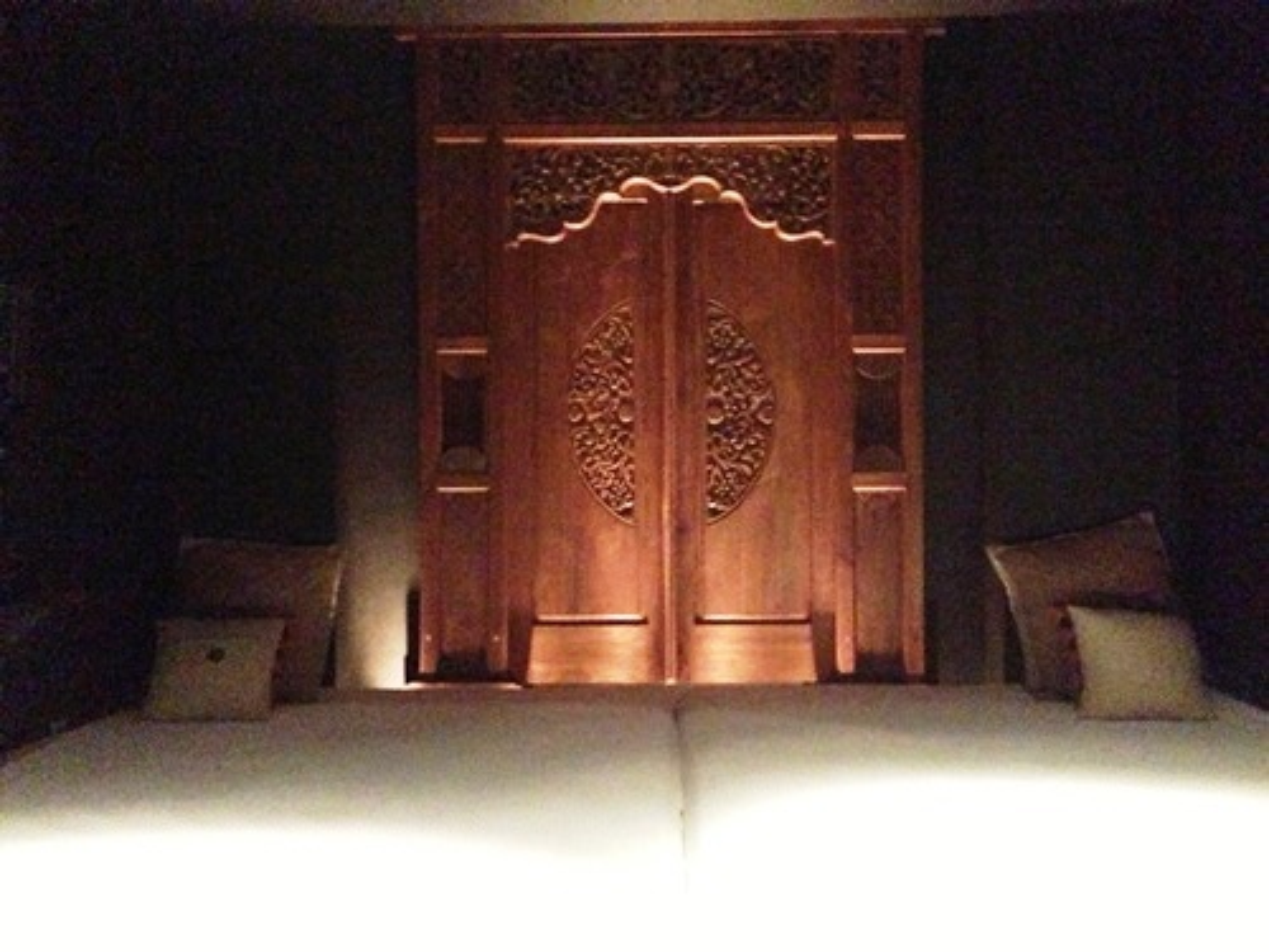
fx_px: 1210
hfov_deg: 55.4
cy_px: 476
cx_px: 634
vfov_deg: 42.9
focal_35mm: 33
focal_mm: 4.13
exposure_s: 1/15
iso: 3200
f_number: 2.4
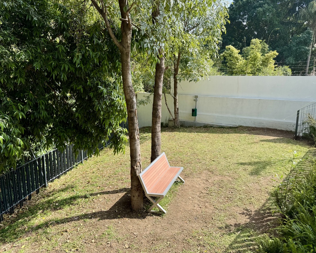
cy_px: 123
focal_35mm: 26
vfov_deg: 54.9
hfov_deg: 66.0
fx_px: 243
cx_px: 157
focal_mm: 6.76
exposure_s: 1/1524
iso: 80
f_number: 1.78
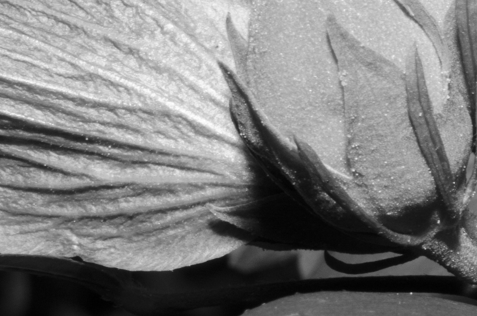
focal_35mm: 336
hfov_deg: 6.1
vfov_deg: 4.1
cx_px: 318
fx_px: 4443
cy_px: 32
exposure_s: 1/160
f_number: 36
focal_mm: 105
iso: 100
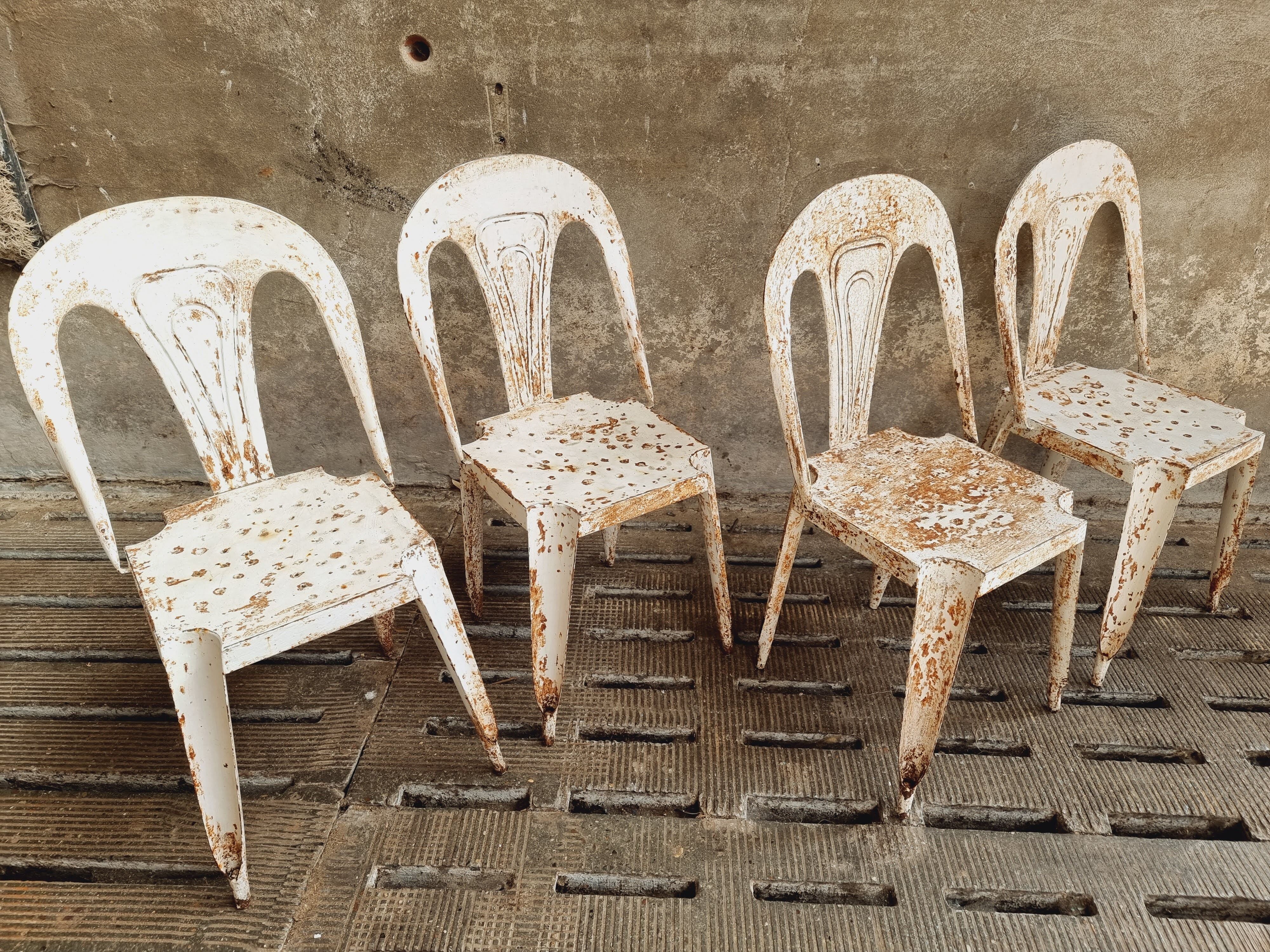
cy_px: 476
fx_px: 881
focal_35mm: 24
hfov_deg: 71.6
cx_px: 635
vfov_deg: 56.8
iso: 50
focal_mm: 6.7
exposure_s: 1/100
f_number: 1.8
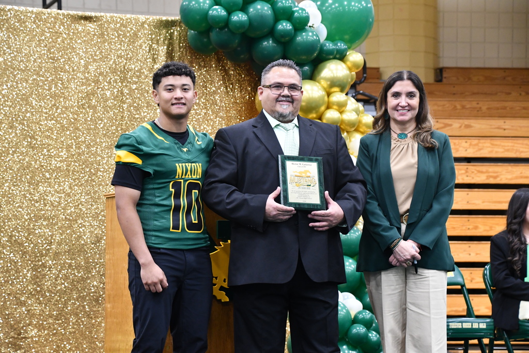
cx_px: 264
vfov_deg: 14.1
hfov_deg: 21.0
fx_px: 1425
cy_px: 176
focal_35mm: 97
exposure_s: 1/125
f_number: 5
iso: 2200
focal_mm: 65
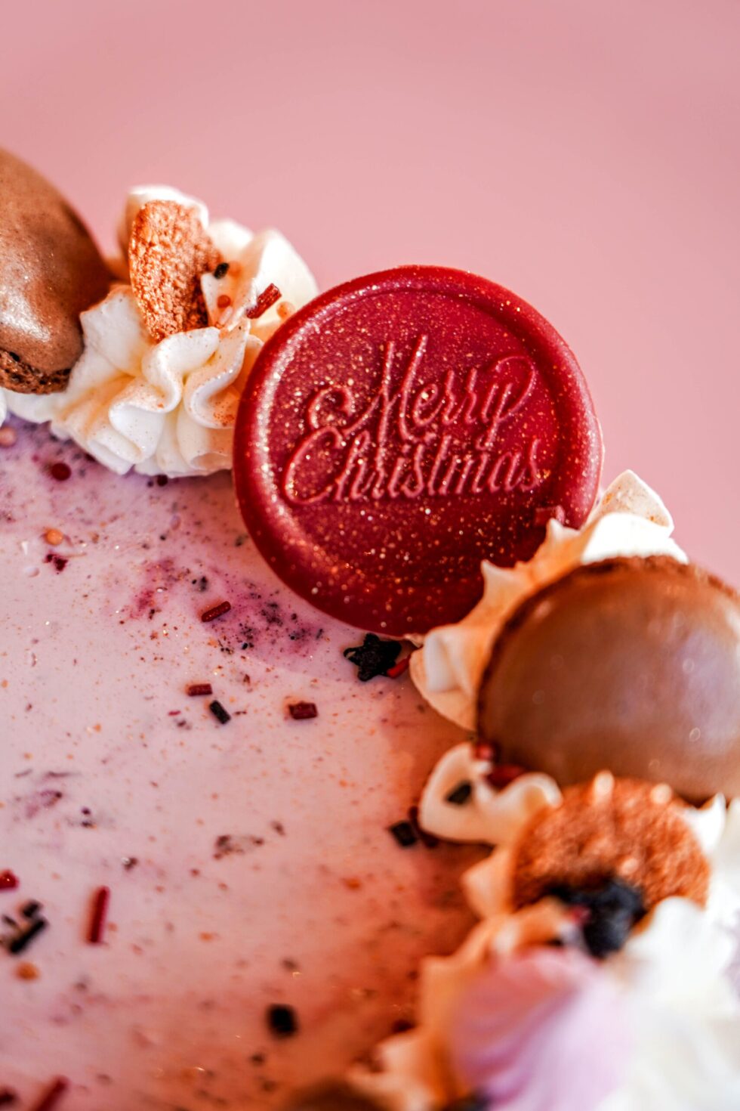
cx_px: 370
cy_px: 556
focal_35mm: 105
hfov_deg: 13.0
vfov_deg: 19.5
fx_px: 3237
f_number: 4
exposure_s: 1/160
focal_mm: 105
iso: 200
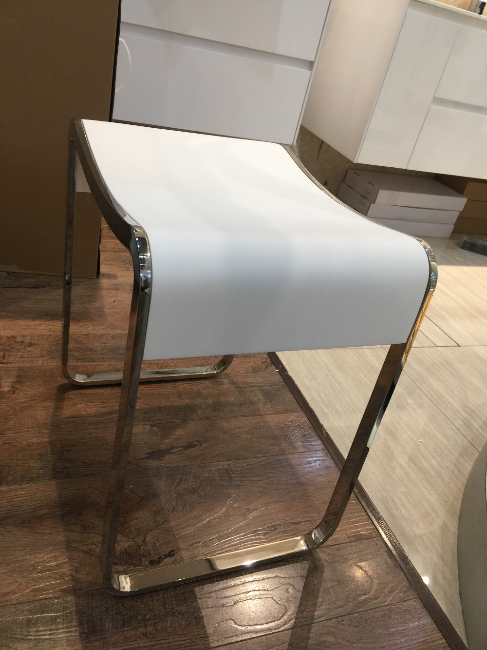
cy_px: 325
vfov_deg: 61.7
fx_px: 544
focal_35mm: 29
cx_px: 244
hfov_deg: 48.2
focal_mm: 4.15
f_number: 2.2
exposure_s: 1/17
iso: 40
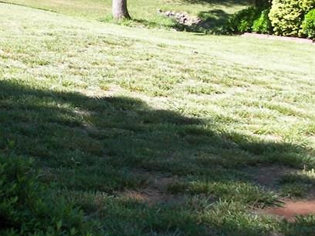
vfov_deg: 16.3
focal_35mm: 90
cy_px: 62
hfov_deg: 21.5
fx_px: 819
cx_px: 62
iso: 50
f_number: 2.8
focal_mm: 6
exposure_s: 1/250
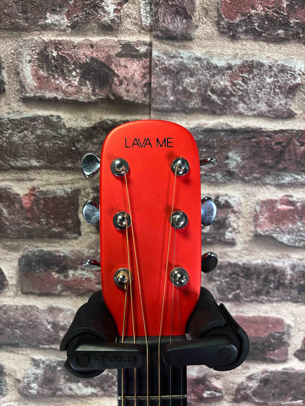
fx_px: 305
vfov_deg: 67.3
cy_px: 203
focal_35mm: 26
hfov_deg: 53.1
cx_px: 152
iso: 160
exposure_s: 1/60
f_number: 1.6
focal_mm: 5.96
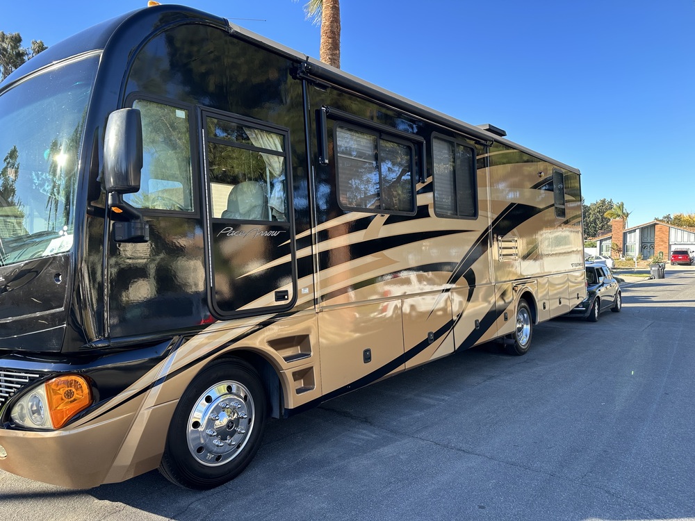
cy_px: 260
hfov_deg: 71.6
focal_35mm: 24
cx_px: 348
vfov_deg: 56.8
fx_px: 482
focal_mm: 6.86
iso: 80
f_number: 1.78
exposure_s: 1/650
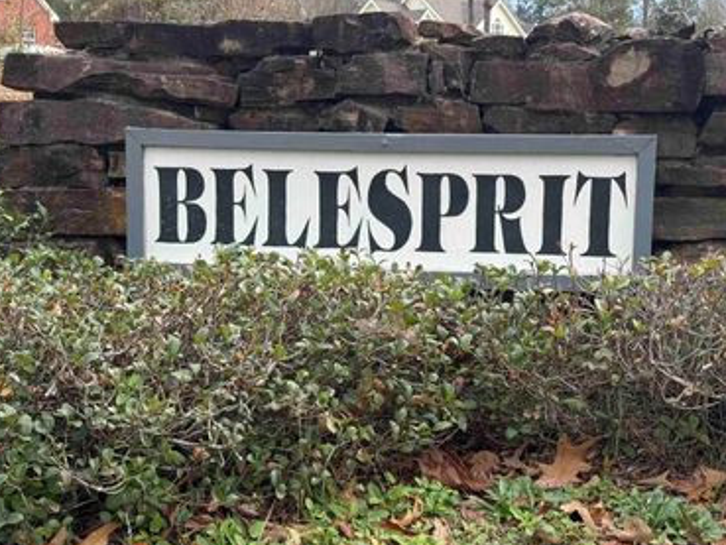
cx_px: 401
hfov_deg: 29.8
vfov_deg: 22.6
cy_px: 314
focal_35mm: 65
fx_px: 1364
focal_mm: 6.76
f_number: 1.78
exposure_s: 1/1715
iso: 100
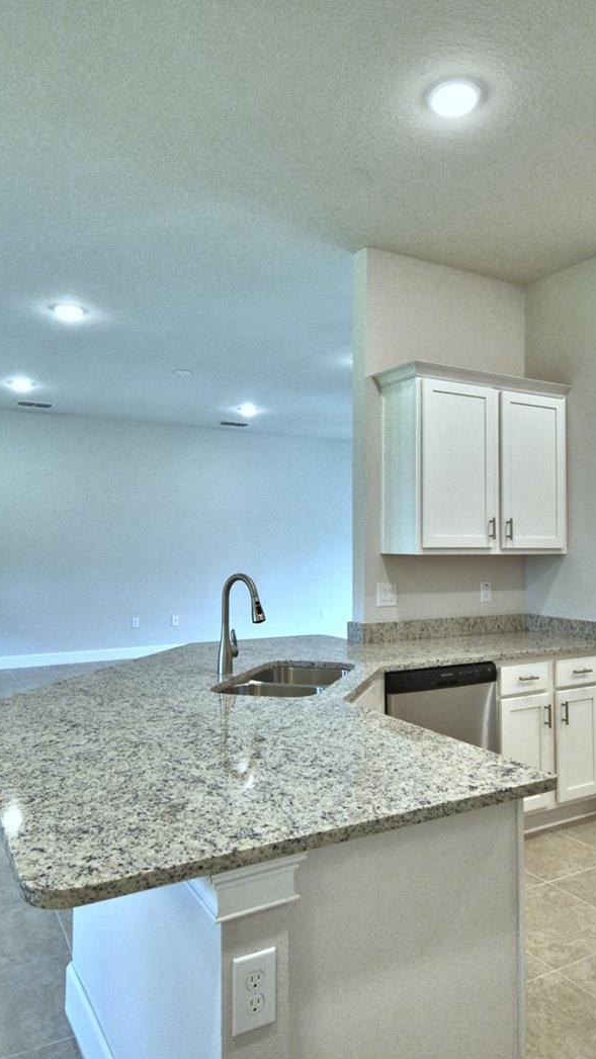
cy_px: 523
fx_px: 674
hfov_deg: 47.6
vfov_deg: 76.3
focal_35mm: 24
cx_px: 334
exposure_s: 1/80
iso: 400
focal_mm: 10
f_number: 4.5
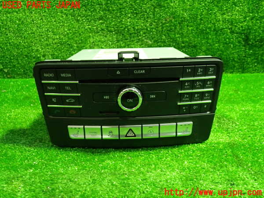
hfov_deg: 60.0
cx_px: 132
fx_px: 229
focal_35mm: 30
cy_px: 99
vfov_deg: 46.8
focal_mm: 5.4
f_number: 2.3
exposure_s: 1/30
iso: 640
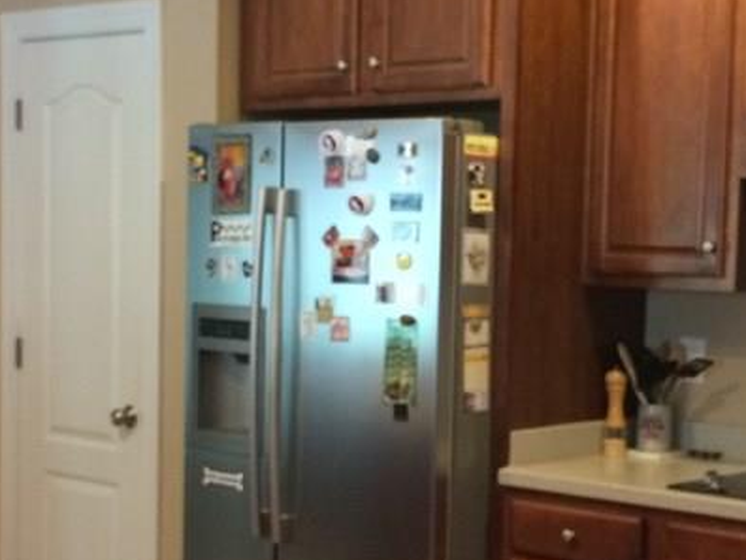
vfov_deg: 19.6
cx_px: 469
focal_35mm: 75
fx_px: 1616
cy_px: 377
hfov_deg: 25.9
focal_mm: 4.15
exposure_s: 1/15
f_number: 2.2
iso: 250
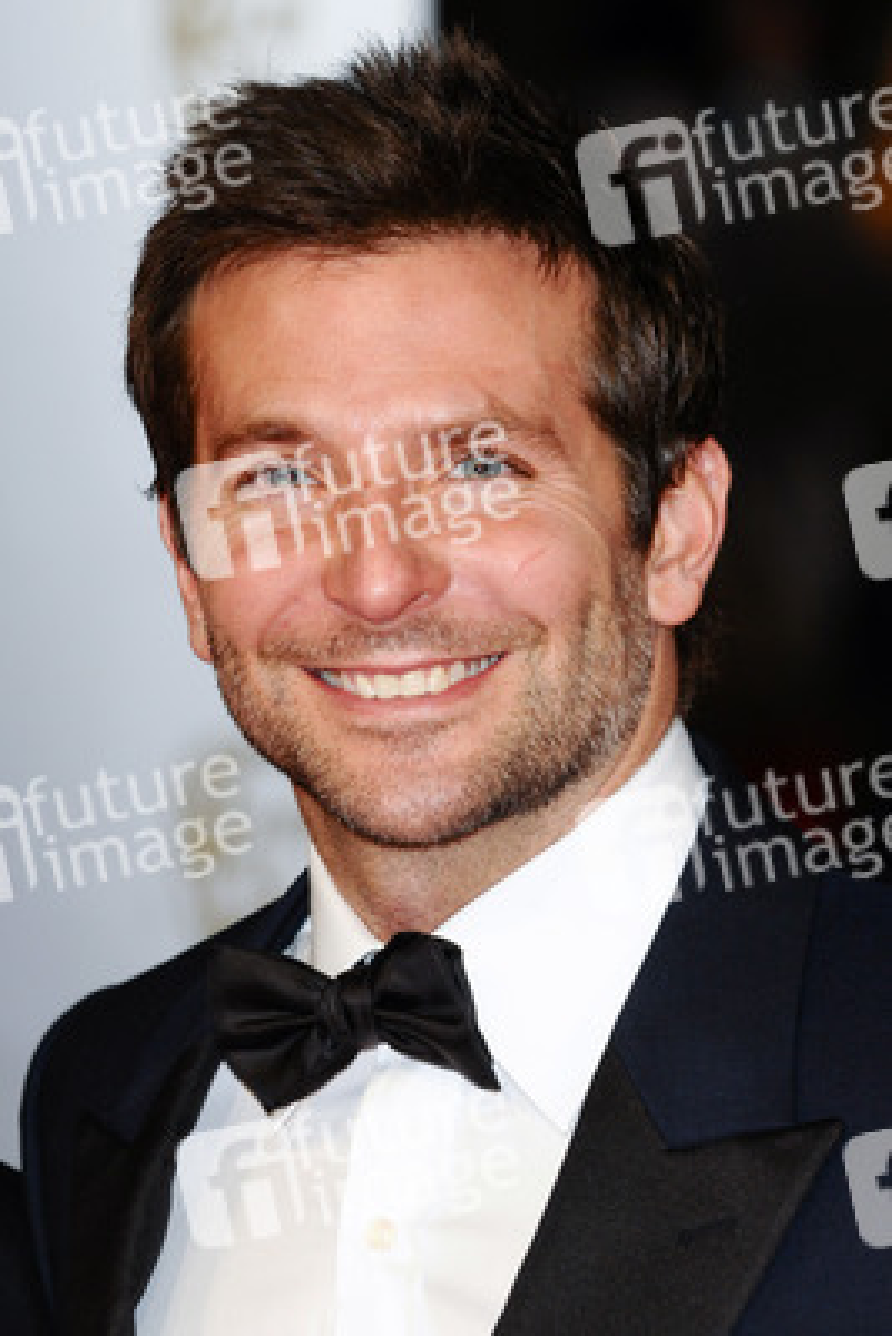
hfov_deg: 5.9
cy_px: 668
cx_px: 446
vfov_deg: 8.9
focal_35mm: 232
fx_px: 8633
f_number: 4.5
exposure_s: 1/250
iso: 320
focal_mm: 155
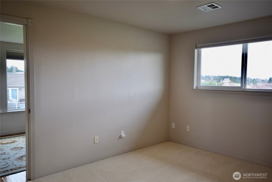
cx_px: 136
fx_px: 227
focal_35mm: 30
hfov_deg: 61.9
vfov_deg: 43.7
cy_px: 91
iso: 400
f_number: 5.6
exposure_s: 1/80
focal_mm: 20
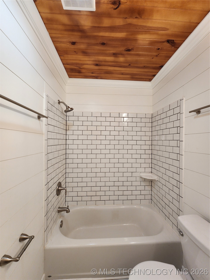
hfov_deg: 89.9
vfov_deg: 106.2
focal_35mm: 13
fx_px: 105
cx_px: 105
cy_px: 140
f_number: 2.2
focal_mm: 2.2
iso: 160
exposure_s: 1/60
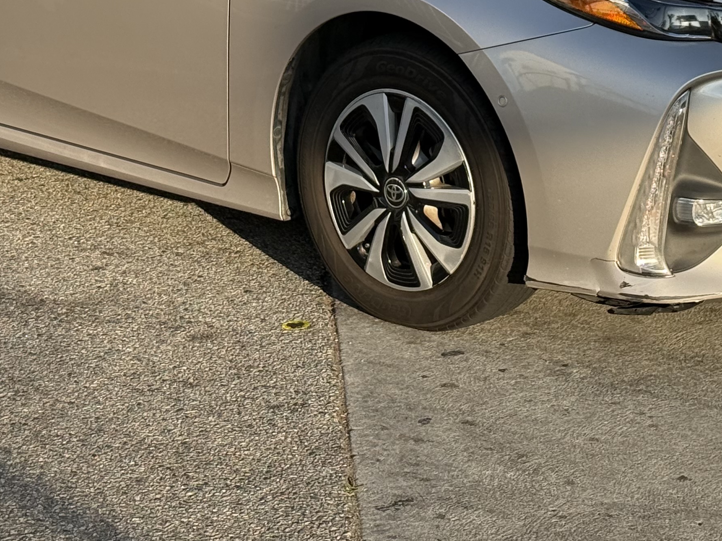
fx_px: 2273
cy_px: -66
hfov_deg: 18.0
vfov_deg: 13.3
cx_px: 396
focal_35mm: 109
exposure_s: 1/2577
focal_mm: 6.76
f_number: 1.78
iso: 100
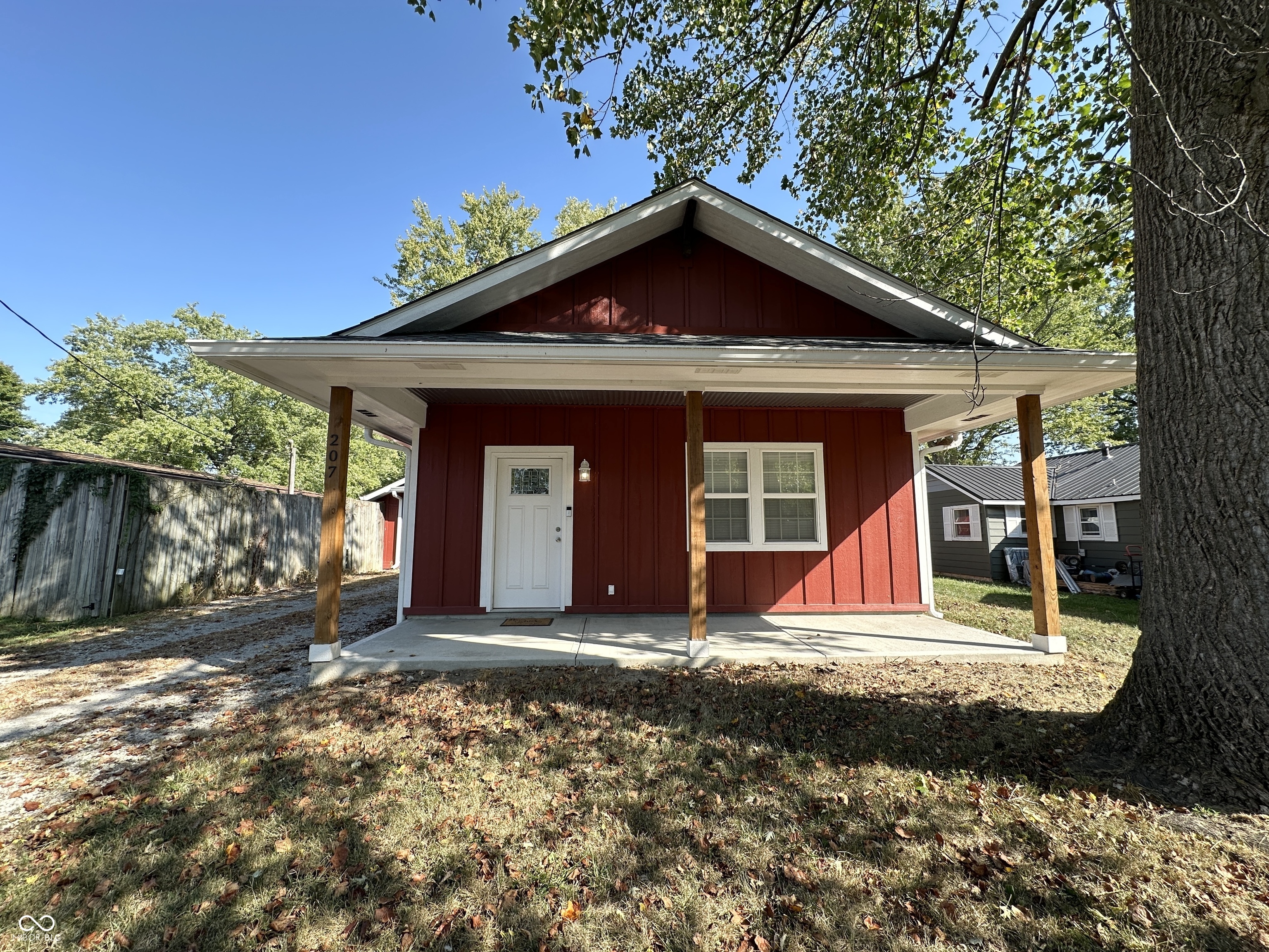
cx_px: 634
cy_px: 476
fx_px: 513
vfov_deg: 85.7
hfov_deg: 102.1
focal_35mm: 14
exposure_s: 1/387
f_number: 2.2
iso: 40
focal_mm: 2.22
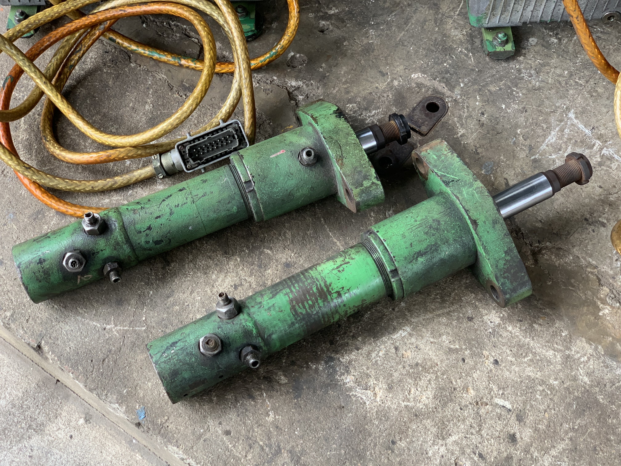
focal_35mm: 52
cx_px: 310
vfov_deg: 28.0
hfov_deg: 36.8
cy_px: 233
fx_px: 933
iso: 80
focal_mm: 6
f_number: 2.4
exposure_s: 1/122
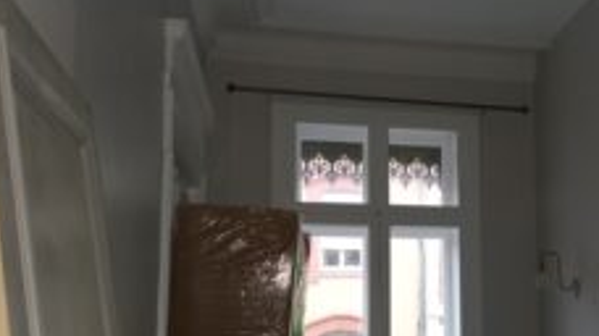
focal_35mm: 47
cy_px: 257
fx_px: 746
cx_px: 445
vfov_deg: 25.1
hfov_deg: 42.5
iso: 500
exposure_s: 1/33.3
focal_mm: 4.75
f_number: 1.8
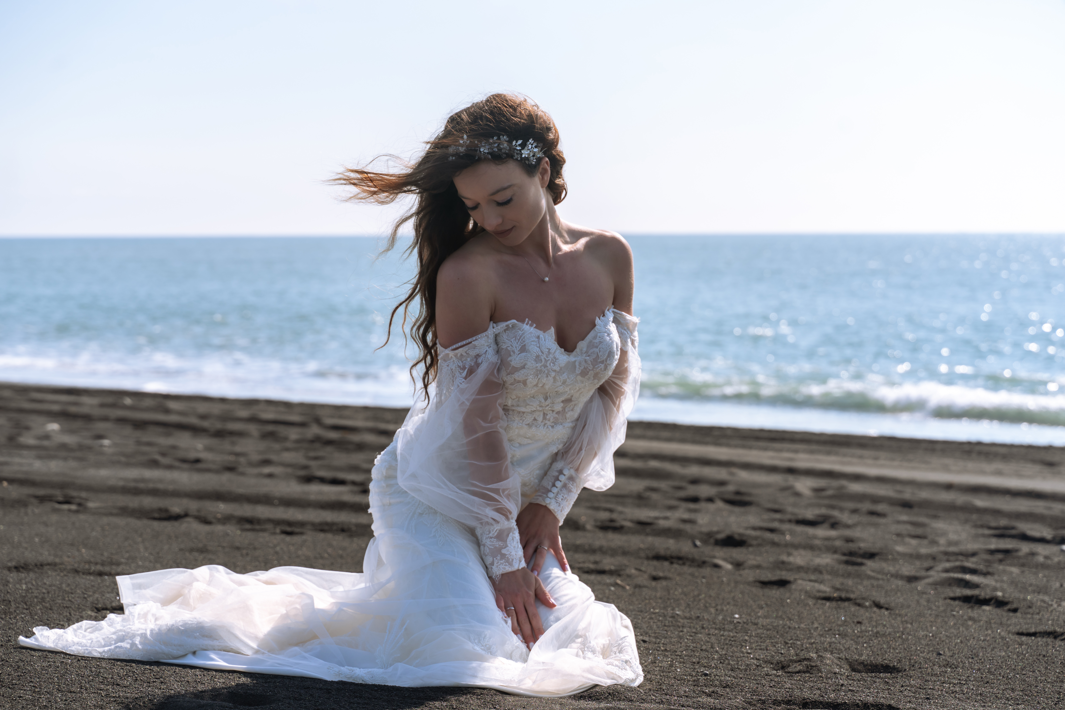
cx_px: 532
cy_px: 355
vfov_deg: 18.2
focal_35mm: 75
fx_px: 2219
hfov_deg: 27.0
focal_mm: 75
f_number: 5.6
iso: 100
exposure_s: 1/640
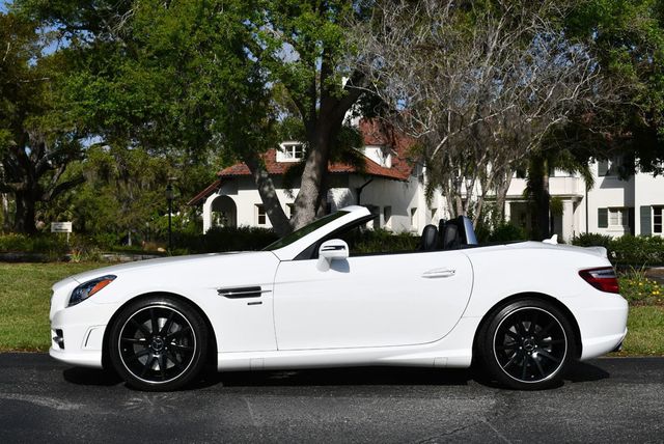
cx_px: 332
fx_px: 960
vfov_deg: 26.0
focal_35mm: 52
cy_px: 222
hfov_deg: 38.2
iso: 100
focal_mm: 26
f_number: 10
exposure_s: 1/400
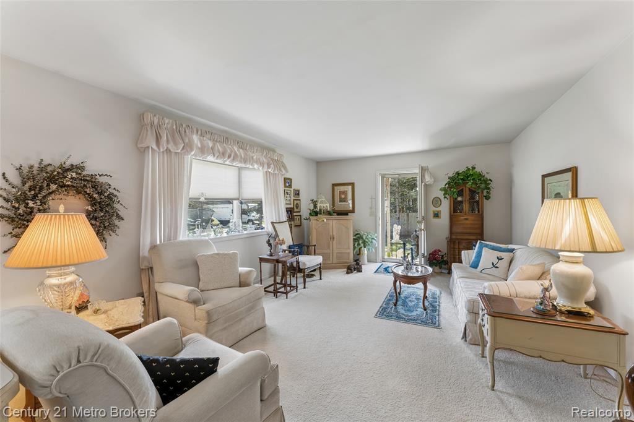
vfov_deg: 81.2
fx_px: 246
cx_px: 317
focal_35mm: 14
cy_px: 211
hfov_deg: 104.3
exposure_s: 1/8
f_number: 13
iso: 400
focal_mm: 14
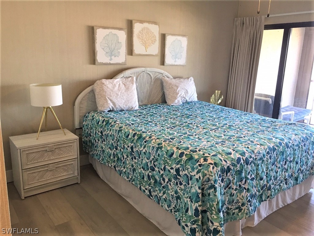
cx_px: 157
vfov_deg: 48.2
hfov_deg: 61.7
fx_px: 263
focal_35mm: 29
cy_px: 118
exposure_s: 1/30
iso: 80
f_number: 2.2
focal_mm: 4.15
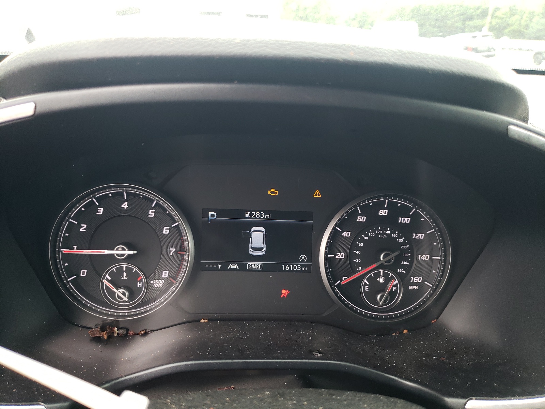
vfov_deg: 53.1
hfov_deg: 67.3
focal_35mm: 26
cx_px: 272
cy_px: 204
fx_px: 409
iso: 99
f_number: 1.5
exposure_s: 1/120
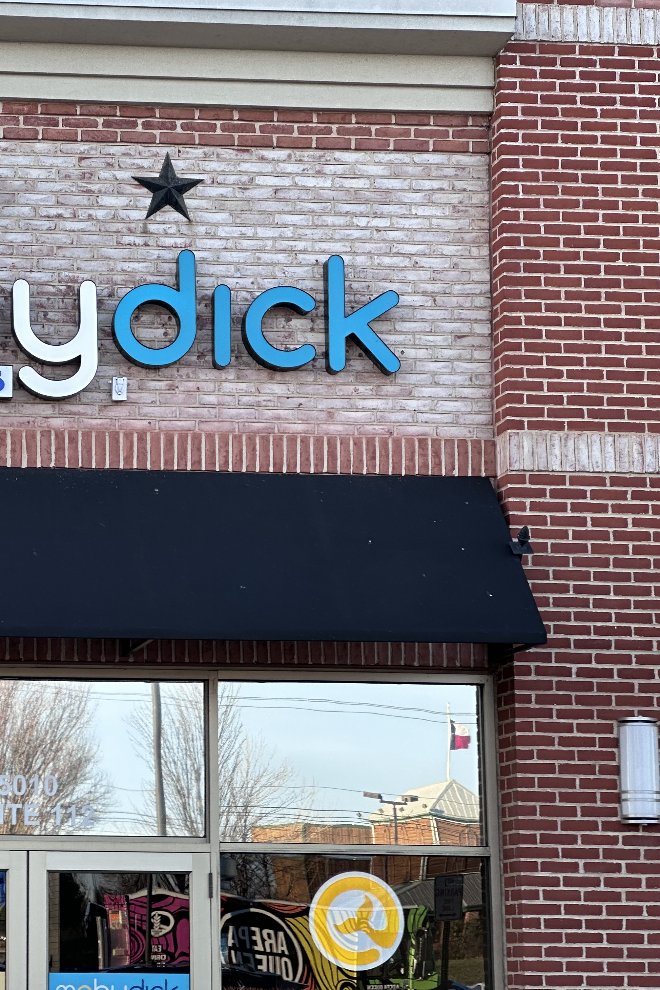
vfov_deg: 19.1
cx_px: 25
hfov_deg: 12.7
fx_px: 2942
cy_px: 495
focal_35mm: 107
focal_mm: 9
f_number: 2.8
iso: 32
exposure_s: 1/99
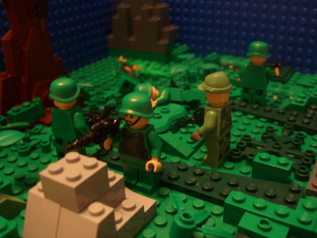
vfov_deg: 37.7
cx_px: 158
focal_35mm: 38
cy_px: 119
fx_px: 348
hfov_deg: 49.0
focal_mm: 7.9
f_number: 2.8
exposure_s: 1/8
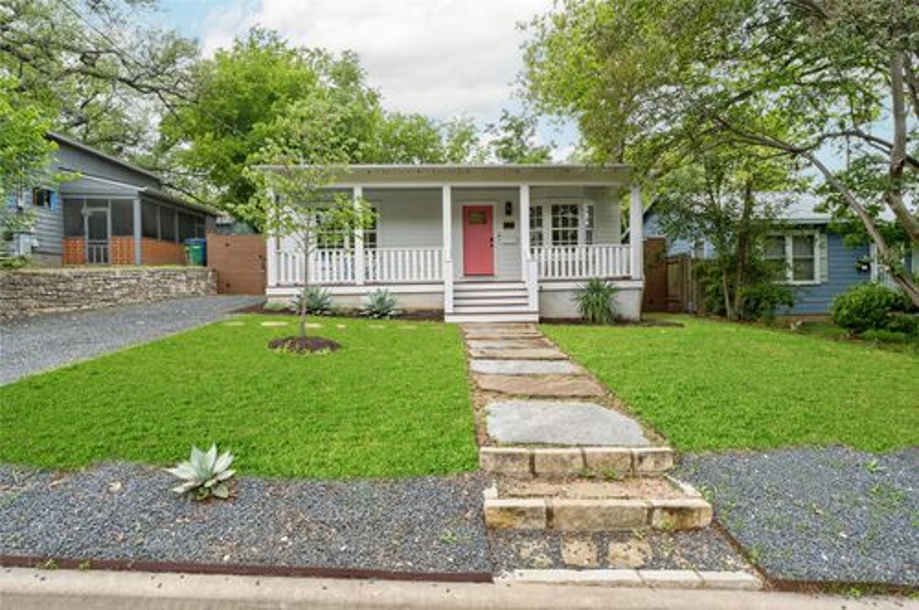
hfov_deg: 87.0
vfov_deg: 64.4
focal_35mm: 19
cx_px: 460
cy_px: 305
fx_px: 484
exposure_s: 1/300
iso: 640
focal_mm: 12.8
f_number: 8
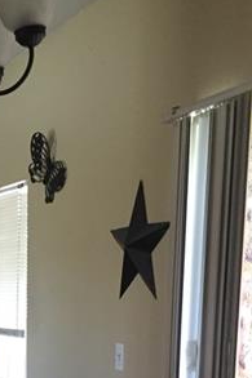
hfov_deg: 16.5
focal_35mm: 79
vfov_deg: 23.6
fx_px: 830
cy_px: 448
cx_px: -57
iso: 160
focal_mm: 4.15
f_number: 2.2
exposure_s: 1/30
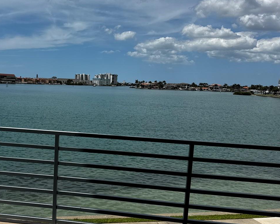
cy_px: 127
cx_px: 76
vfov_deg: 38.2
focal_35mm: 39
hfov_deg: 45.5
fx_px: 323
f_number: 1.78
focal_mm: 6.76
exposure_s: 1/10417
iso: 80
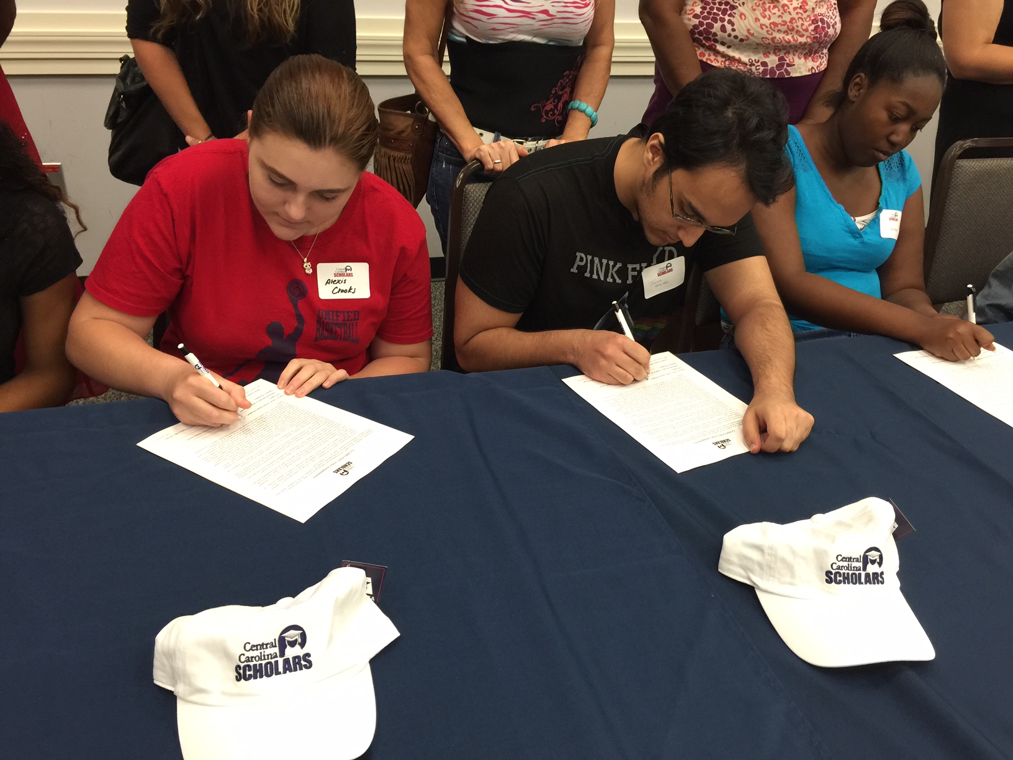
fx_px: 849
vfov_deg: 48.2
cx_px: 506
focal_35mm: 29
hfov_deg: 61.7
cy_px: 380
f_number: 2.2
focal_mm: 4.15
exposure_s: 1/15
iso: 80
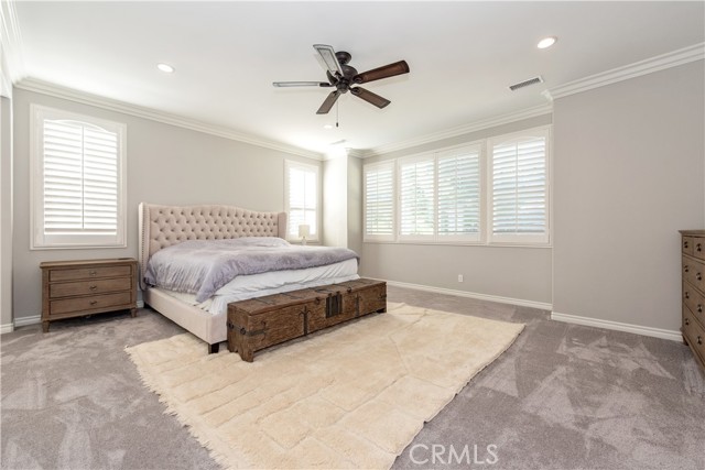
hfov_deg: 100.4
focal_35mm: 15
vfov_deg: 77.4
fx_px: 294
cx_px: 352
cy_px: 235
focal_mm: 15
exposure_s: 1/125
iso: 800
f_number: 5.6
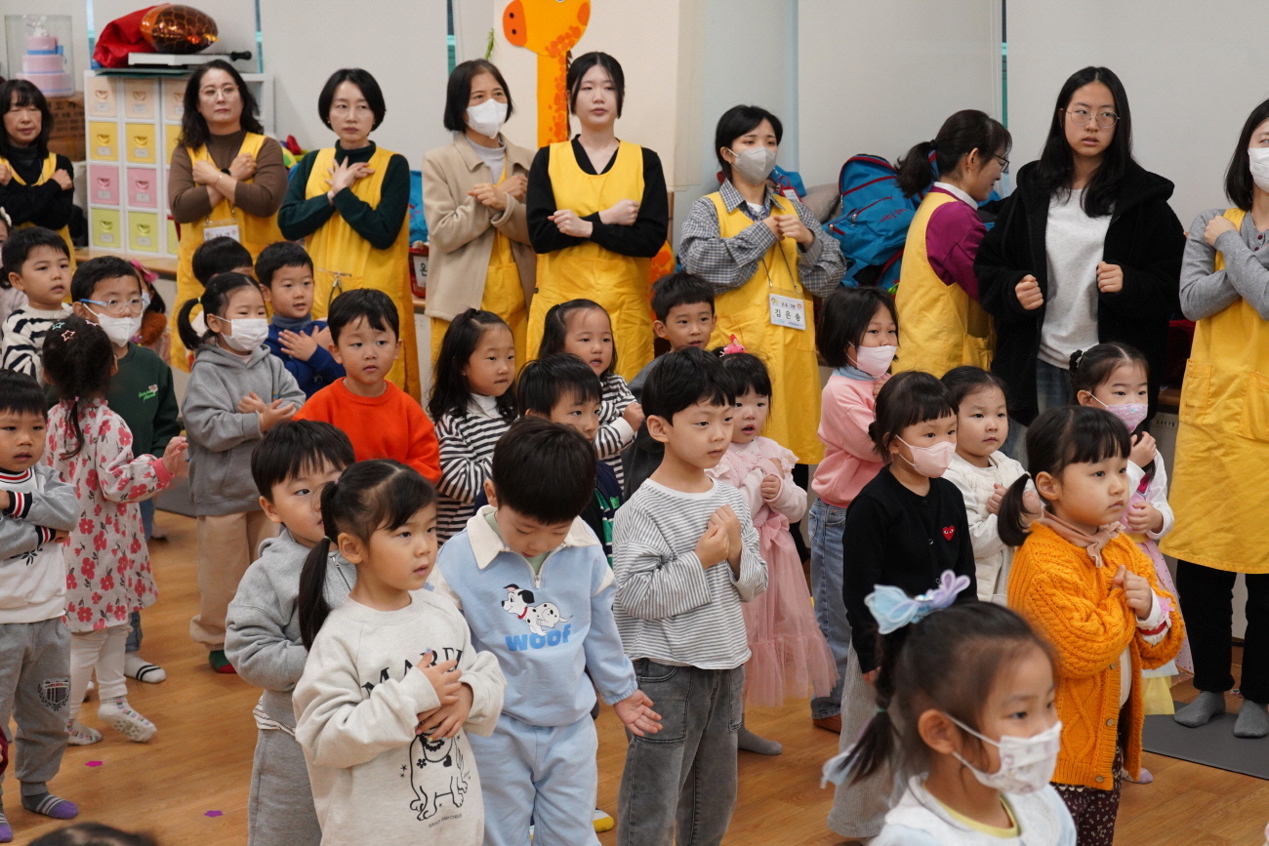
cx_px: 634
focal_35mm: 60
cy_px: 423
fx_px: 2115
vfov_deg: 22.6
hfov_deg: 33.4
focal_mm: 60
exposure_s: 1/125
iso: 2500
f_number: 5.6
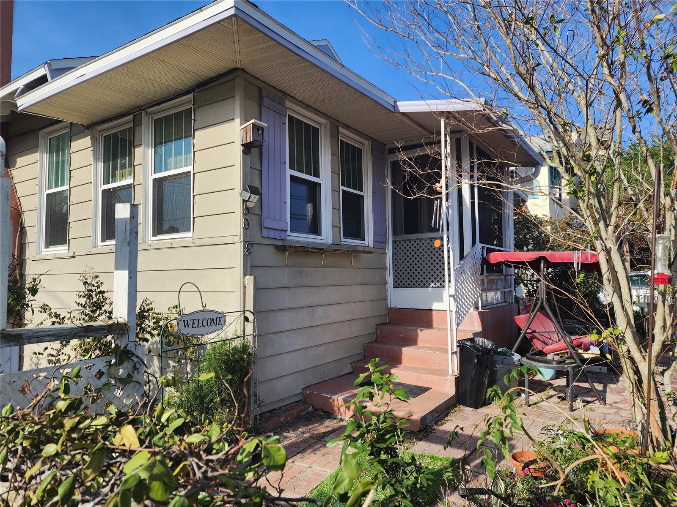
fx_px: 450
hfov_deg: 73.9
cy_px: 254
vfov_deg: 58.9
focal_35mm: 23
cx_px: 338
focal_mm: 6.4
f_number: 1.8
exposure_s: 1/761
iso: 12
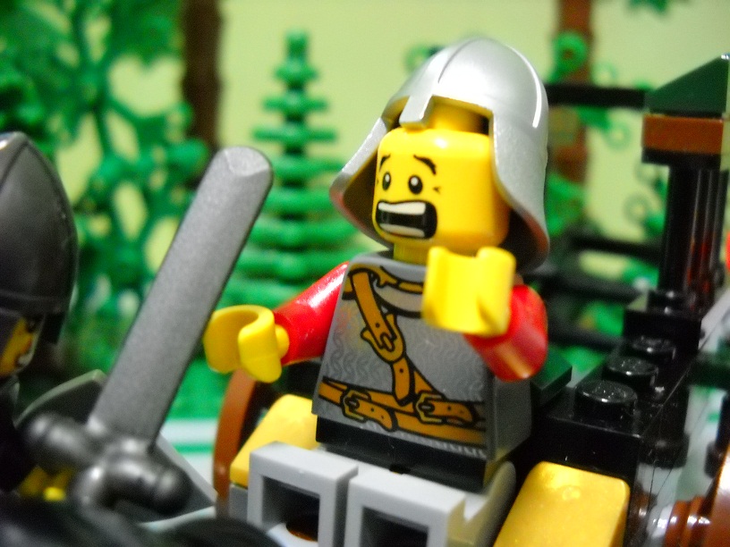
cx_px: 365
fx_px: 865
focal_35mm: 41
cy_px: 274
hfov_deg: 45.8
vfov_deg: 35.1
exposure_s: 1/3
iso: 800
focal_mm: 6.72
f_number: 3.1
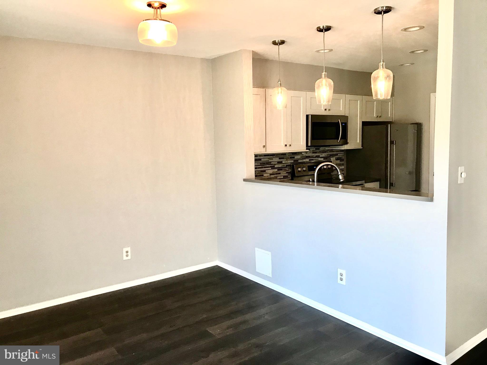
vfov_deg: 49.7
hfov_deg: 63.4
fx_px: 394
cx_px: 244
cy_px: 182
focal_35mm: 28
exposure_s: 1/30
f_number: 1.8
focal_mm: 3.99
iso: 32
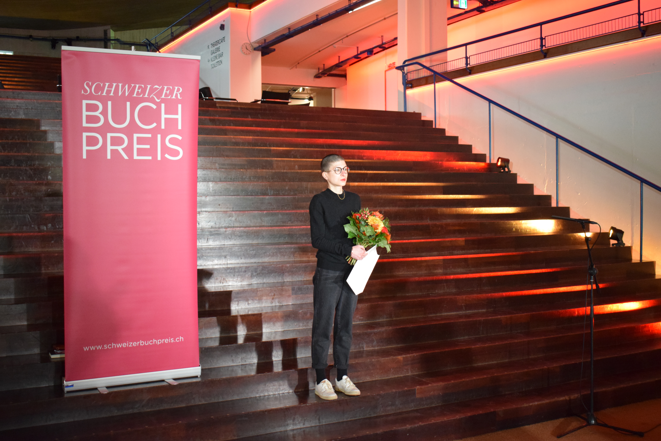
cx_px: 330
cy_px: 220
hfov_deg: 47.9
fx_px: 744
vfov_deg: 33.0
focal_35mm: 40
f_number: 4
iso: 2500
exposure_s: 1/60
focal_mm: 27
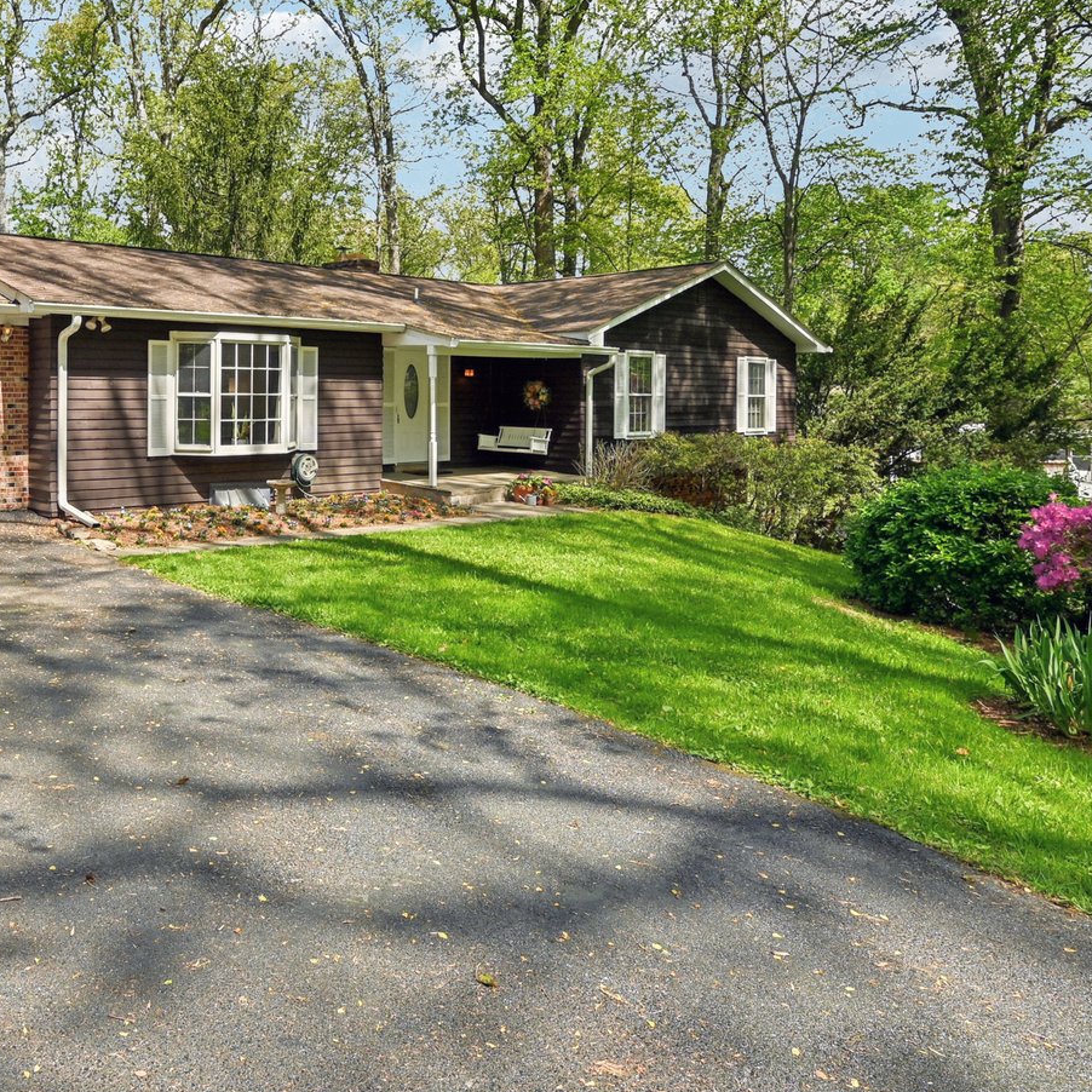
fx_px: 964
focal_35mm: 27
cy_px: 399
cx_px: 191
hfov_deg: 54.3
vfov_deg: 58.2
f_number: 8
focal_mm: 14
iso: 100
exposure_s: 1/200
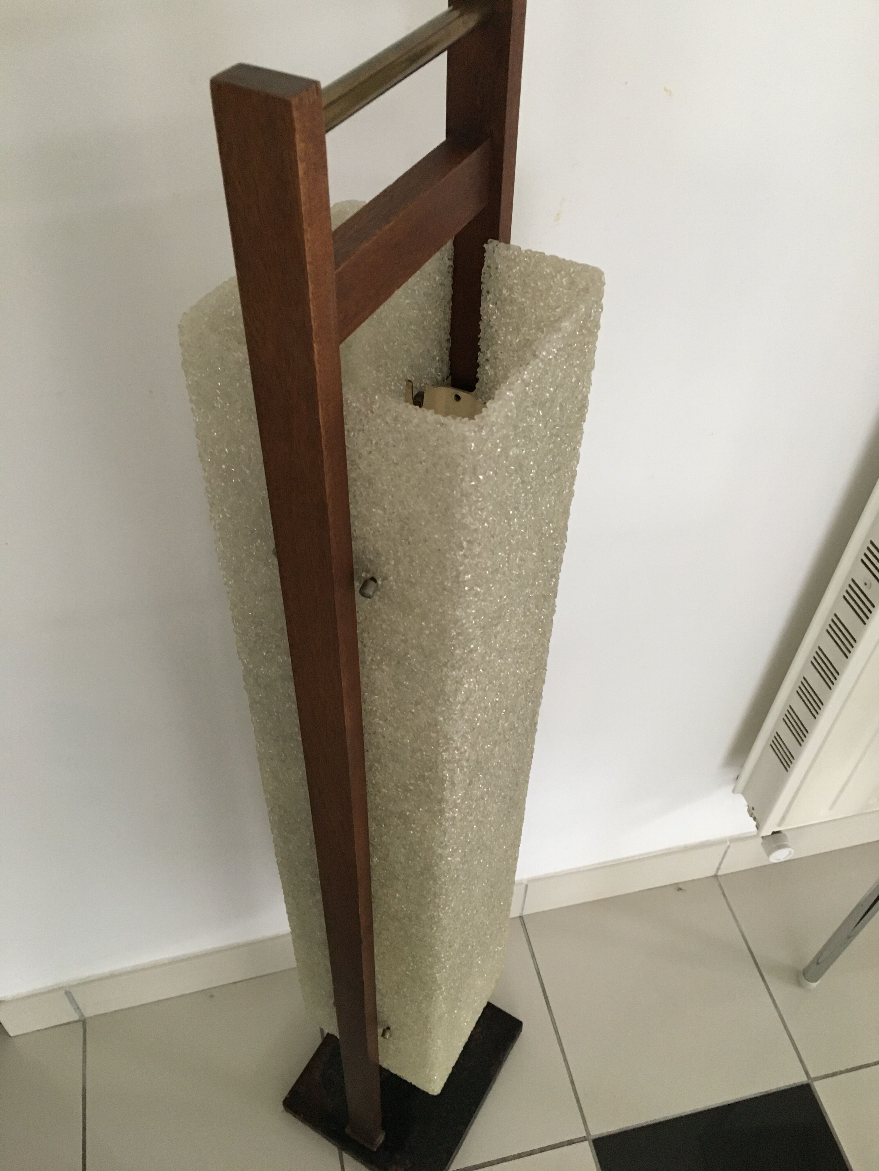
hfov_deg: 48.2
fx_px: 982
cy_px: 586
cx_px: 440
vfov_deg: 61.7
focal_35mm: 29
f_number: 2.2
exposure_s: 1/20
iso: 200
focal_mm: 4.15
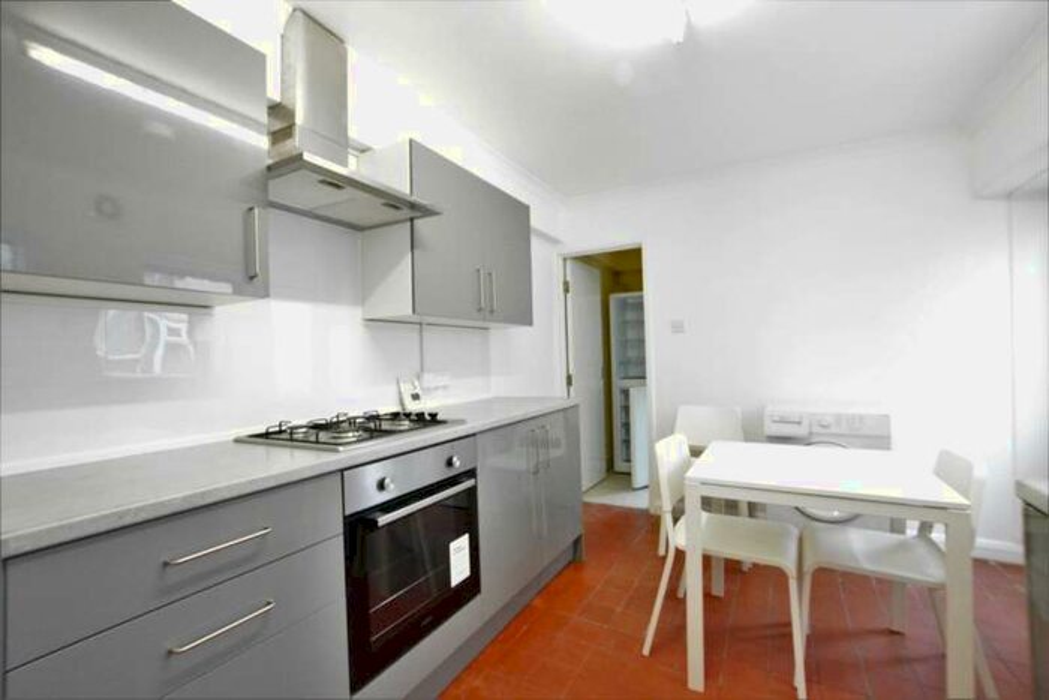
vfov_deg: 77.4
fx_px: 437
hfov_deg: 100.4
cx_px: 524
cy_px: 350
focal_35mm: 15
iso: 6400
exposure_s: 1/13
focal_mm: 10
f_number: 10
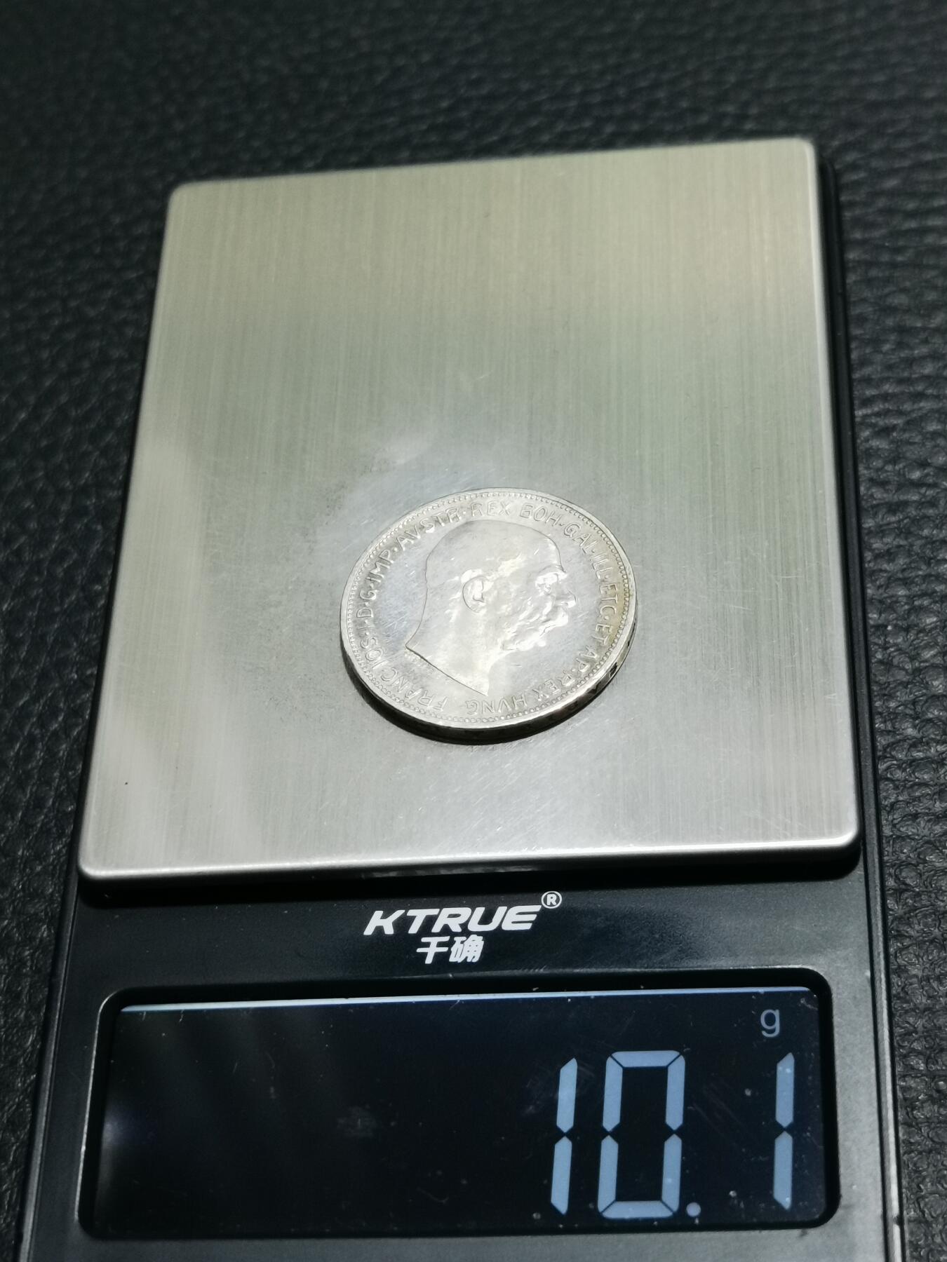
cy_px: 631
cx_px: 474
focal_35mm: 64
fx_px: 2334
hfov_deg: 22.9
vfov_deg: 30.3
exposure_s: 1/100
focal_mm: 6.67
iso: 125
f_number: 1.9
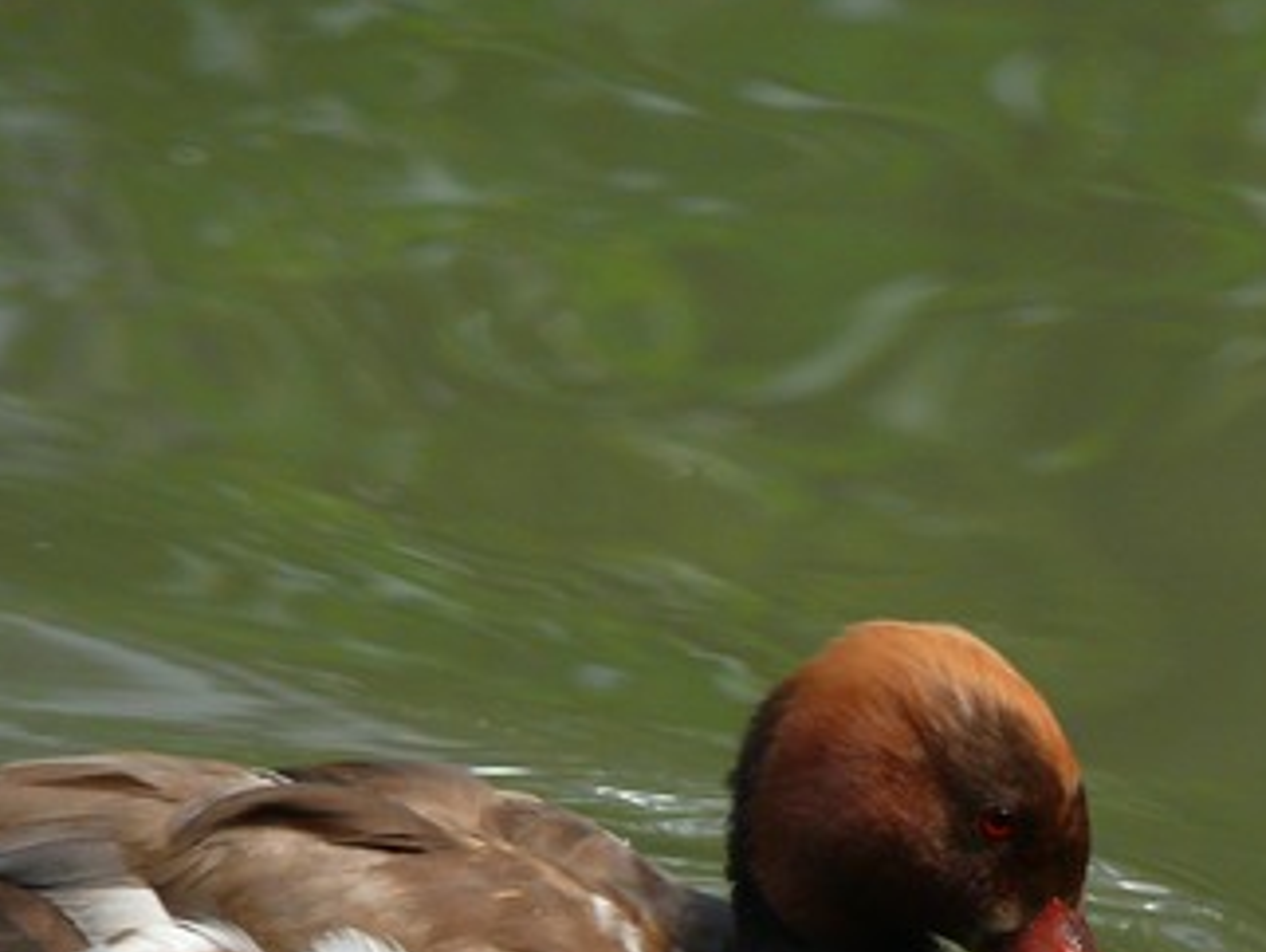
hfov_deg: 2.5
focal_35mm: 777
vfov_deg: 1.9
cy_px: 924
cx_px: 1062
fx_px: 28438
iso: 125
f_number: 3.6
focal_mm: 70.6
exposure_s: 1/125
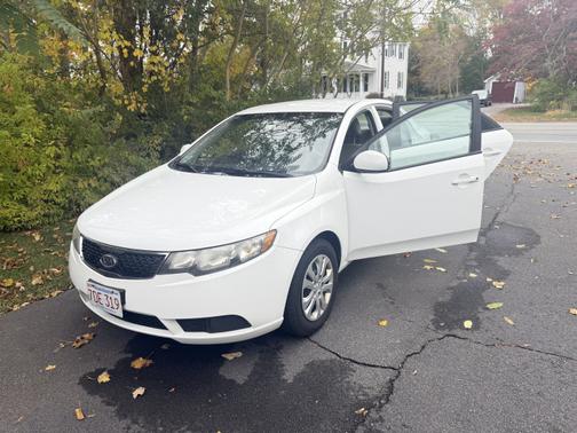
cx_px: 288
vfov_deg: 56.8
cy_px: 216
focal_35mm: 24
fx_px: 400
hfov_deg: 71.6
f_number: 1.78
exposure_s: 1/643
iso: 80
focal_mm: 6.76
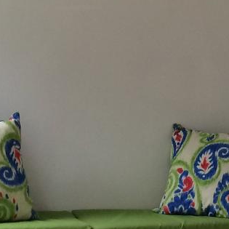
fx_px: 936
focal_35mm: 125
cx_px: 253
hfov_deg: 13.7
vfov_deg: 13.4
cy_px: -76
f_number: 2.2
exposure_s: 1/30
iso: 32
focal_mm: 4.15
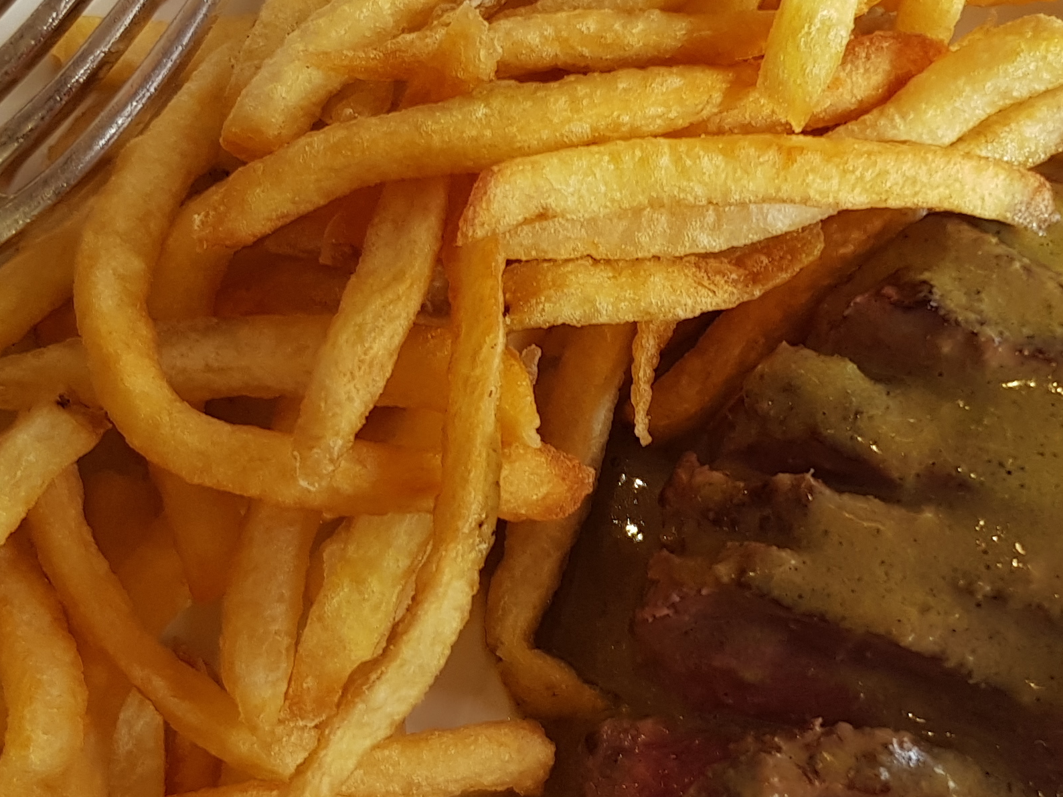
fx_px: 2027
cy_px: 538
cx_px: 683
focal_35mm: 66
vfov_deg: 22.2
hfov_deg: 29.2
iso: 50
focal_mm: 4.2
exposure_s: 1/50
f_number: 1.7
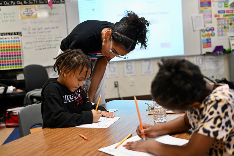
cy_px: 78
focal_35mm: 41
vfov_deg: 32.6
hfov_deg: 47.4
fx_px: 266
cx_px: 115
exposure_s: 1/320
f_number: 2.8
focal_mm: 40
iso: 3200
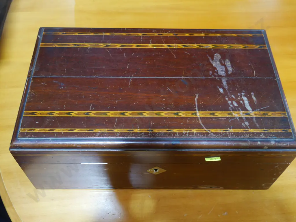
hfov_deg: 46.8
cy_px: 111
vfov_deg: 36.0
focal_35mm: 40
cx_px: 148
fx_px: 342
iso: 1000
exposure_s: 1/60
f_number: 4.4
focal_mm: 20
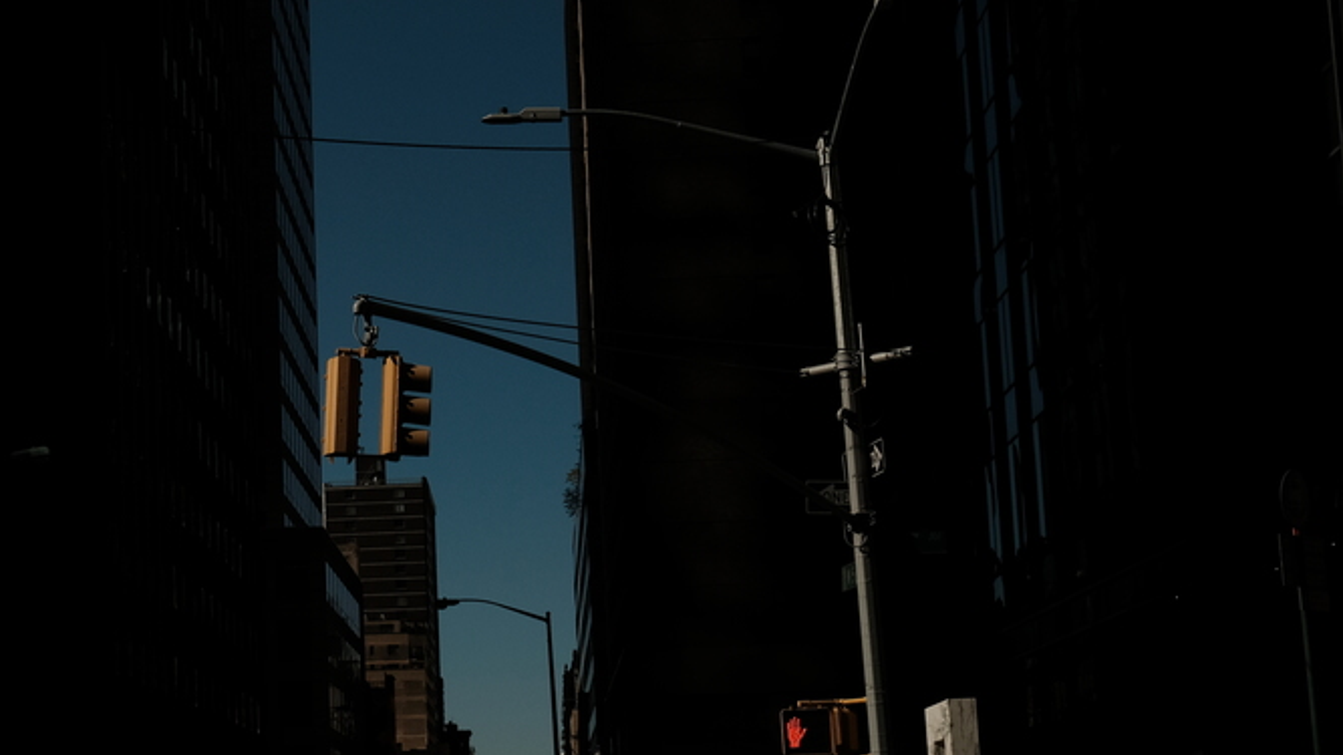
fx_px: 2350
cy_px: 499
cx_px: 213
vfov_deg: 18.2
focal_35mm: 66
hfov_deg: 30.9
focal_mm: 23
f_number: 10
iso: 400
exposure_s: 1/2000
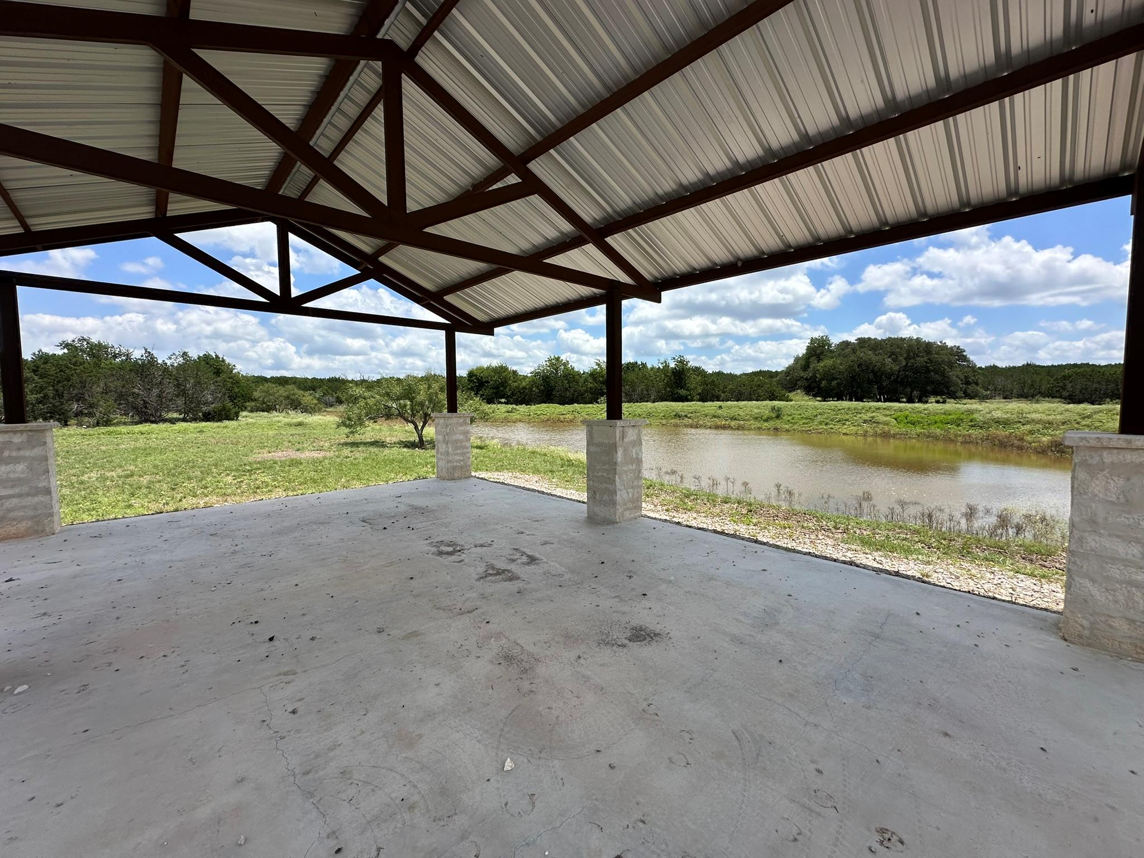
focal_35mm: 14
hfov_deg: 102.1
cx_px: 572
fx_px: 463
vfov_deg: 85.7
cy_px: 429
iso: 50
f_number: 2.2
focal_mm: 2.22
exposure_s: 1/2304
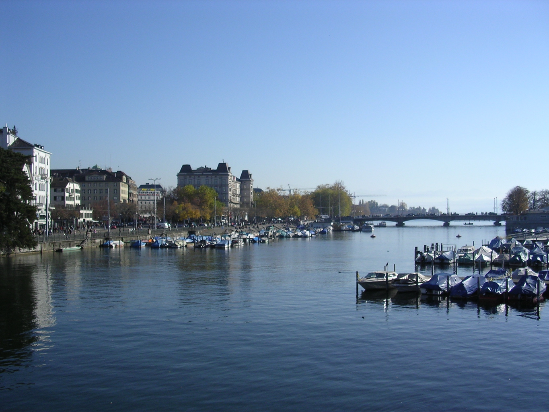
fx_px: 603
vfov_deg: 37.7
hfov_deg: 49.0
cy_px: 206
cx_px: 274
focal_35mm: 38
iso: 100
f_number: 2.8
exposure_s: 1/1202
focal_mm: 5.8
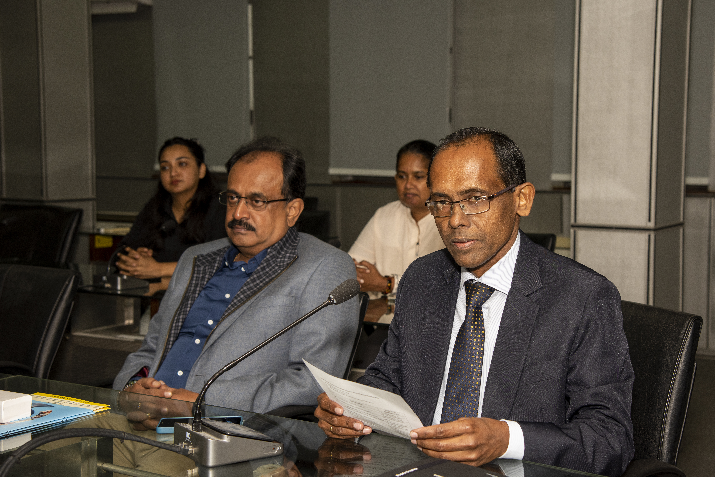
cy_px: 238
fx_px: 1093
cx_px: 358
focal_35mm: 55
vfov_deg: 24.6
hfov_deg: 36.2
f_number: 5.6
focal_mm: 55
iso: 400
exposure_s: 1/125
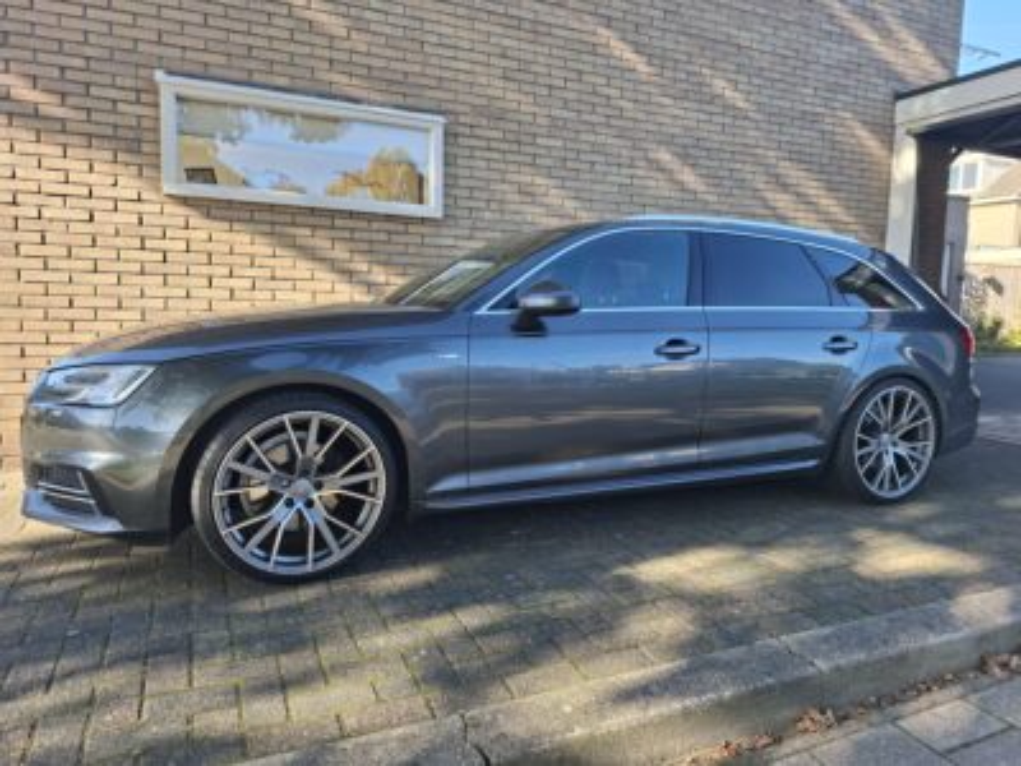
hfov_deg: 73.9
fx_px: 678
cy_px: 383
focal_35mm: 23
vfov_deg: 58.9
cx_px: 510
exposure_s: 1/279
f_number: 1.8
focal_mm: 5.54
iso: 50
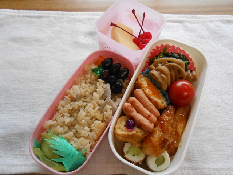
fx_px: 175
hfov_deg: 67.3
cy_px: 88
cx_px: 116
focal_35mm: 26
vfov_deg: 53.1
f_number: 3.5
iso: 500
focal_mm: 4.6
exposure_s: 1/125
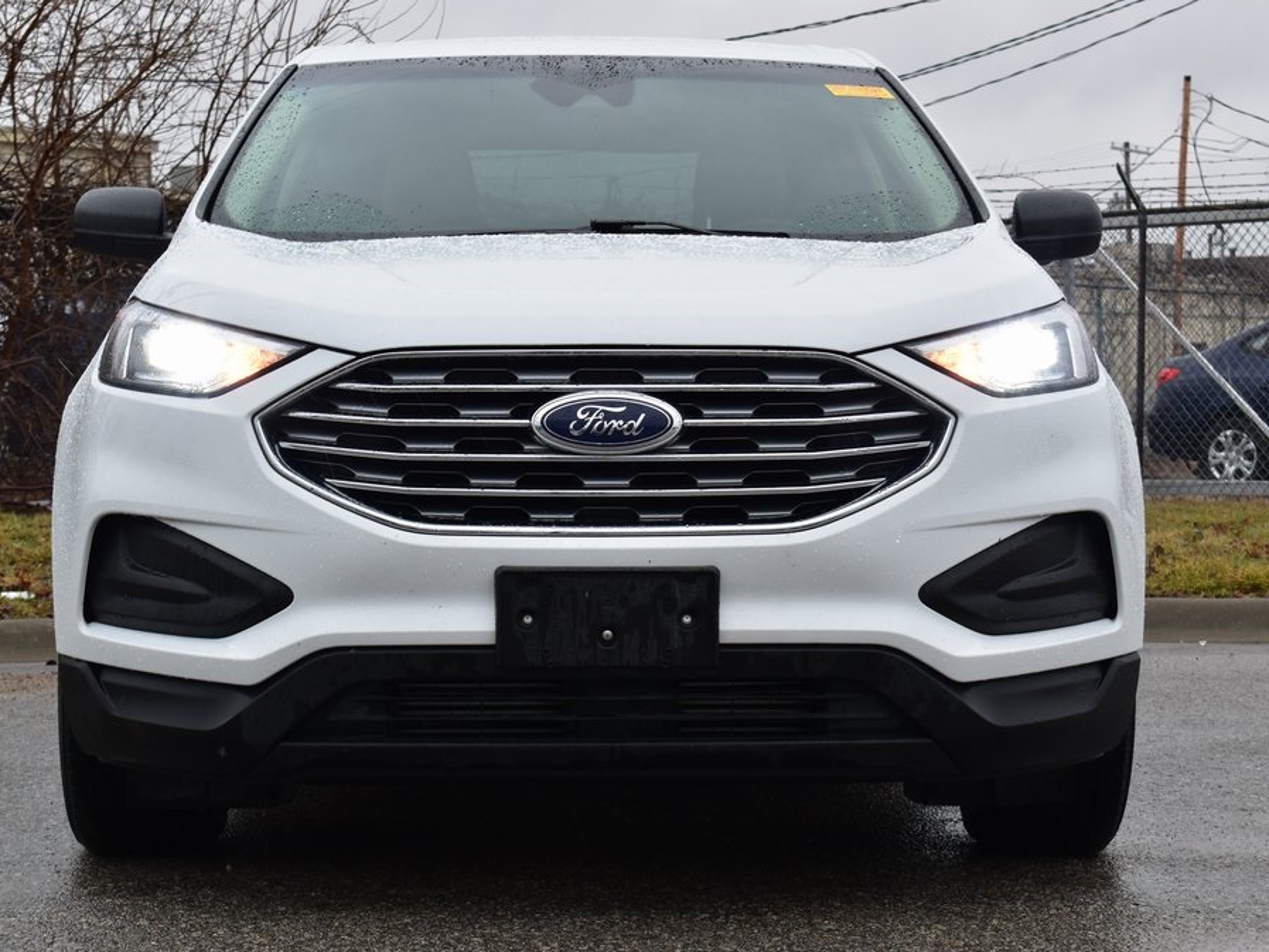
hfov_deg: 24.7
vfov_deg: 18.7
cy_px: 473
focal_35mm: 79
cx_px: 621
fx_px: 2896
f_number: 8
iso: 400
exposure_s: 1/60
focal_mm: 48
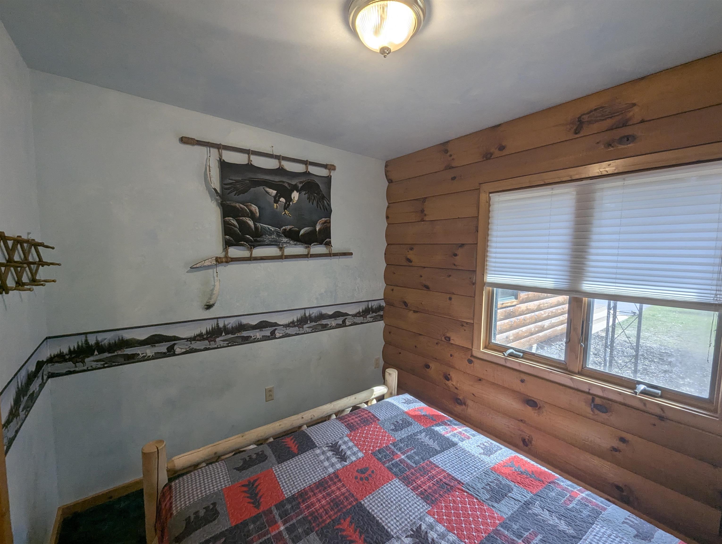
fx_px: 272
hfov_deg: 106.1
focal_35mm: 13
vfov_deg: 90.1
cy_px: 272
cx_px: 361
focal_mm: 1.95
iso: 52
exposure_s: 1/120
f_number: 2.2
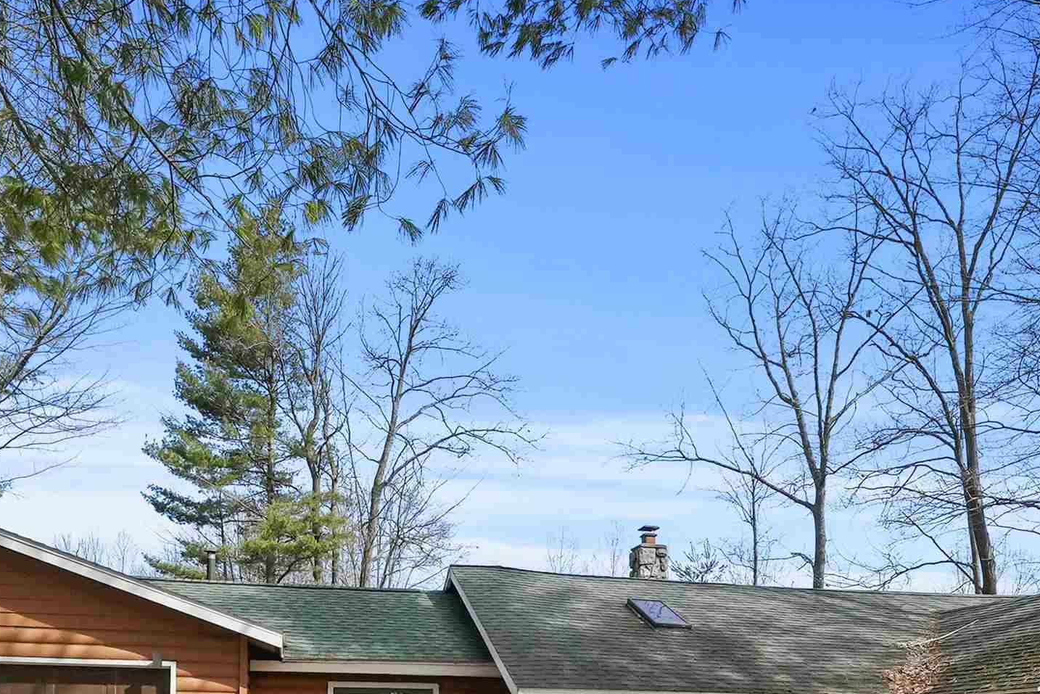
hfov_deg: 61.7
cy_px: 701
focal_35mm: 30
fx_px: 867
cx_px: 453
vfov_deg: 38.5
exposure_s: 1/800
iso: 2000
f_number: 10
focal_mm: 14
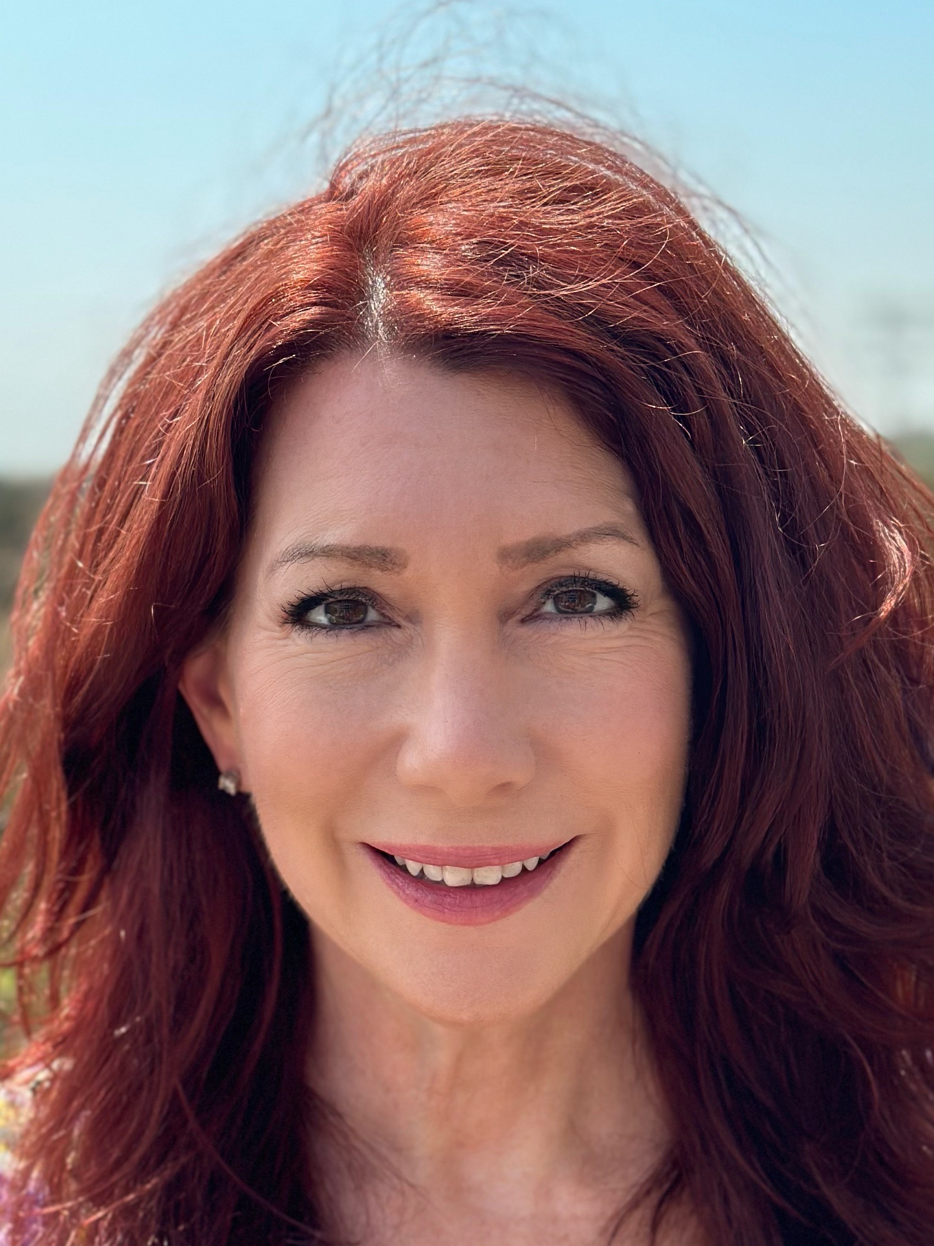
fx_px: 3058
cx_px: 525
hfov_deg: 17.4
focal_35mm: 85
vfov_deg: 22.7
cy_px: 971
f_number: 1.78
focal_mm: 6.86
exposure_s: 1/1751
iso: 80
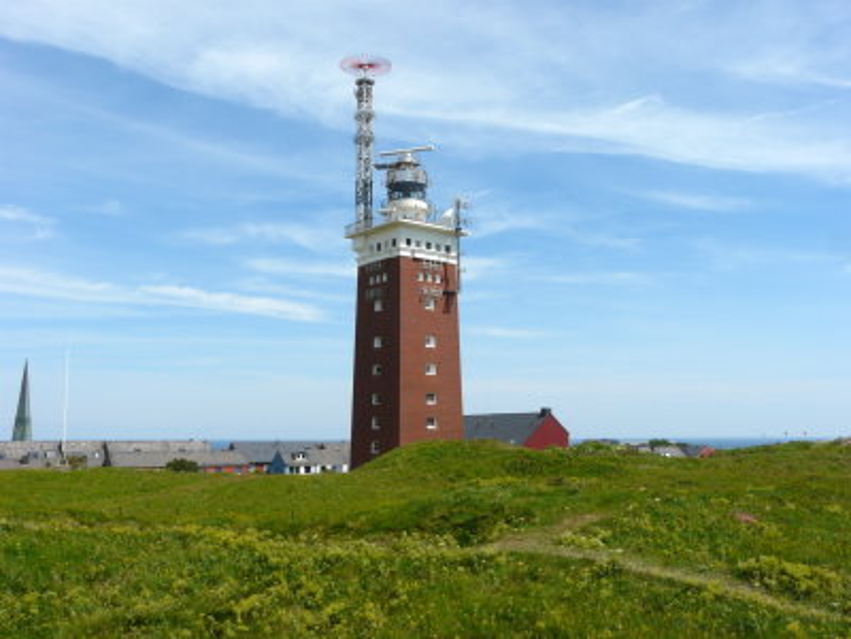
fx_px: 860
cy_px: 320
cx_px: 426
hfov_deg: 52.6
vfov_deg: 40.7
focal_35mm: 35
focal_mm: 5.8
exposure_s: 1/400
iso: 100
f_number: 6.3
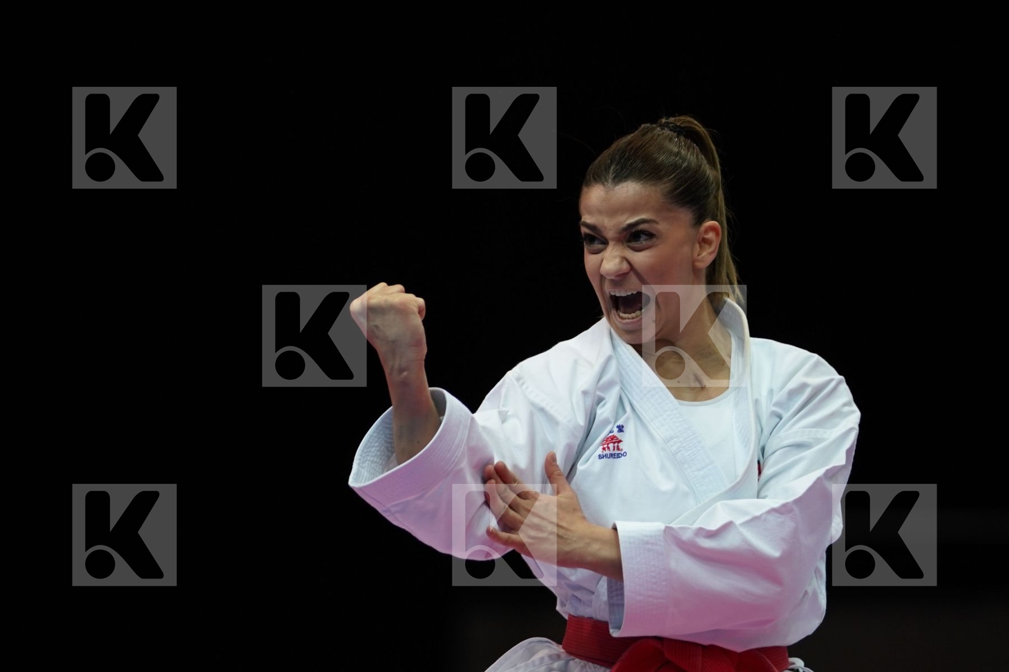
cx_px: 504
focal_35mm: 247
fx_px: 6922
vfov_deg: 5.6
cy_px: 336
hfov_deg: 8.3
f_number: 2.8
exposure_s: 1/200
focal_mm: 165
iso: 400
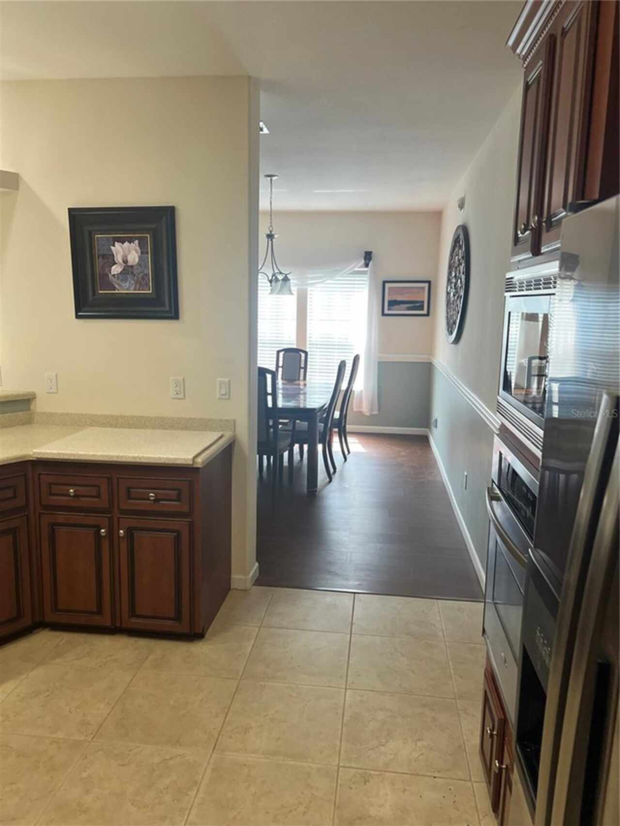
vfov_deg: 67.3
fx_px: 621
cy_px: 413
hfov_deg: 53.1
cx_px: 310
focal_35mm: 26
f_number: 1.5
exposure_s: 1/120
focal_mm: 5.7
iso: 125
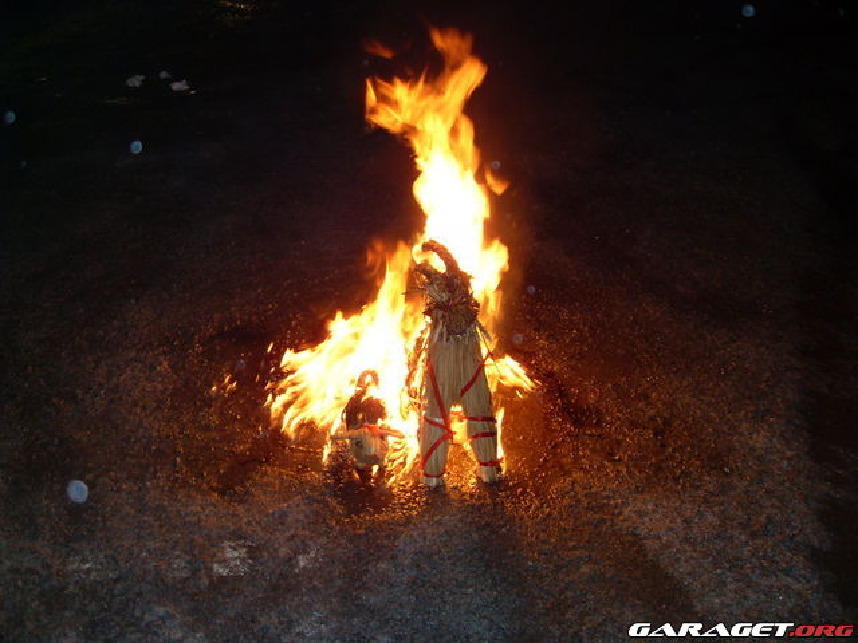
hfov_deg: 52.6
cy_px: 322
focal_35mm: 35
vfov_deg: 40.7
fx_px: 868
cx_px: 429
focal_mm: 6.3
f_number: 2.8
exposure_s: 1/45
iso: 100
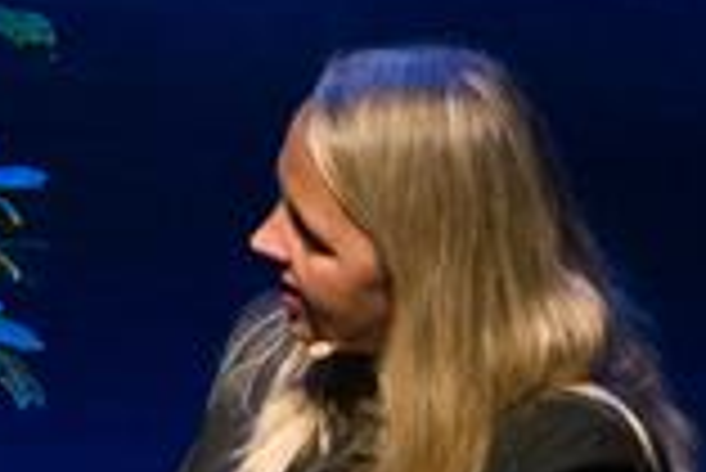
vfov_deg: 1.5
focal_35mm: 916
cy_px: 661
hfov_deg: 2.2
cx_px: -742
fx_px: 17980
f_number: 2.8
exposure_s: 1/800
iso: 3200
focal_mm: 200
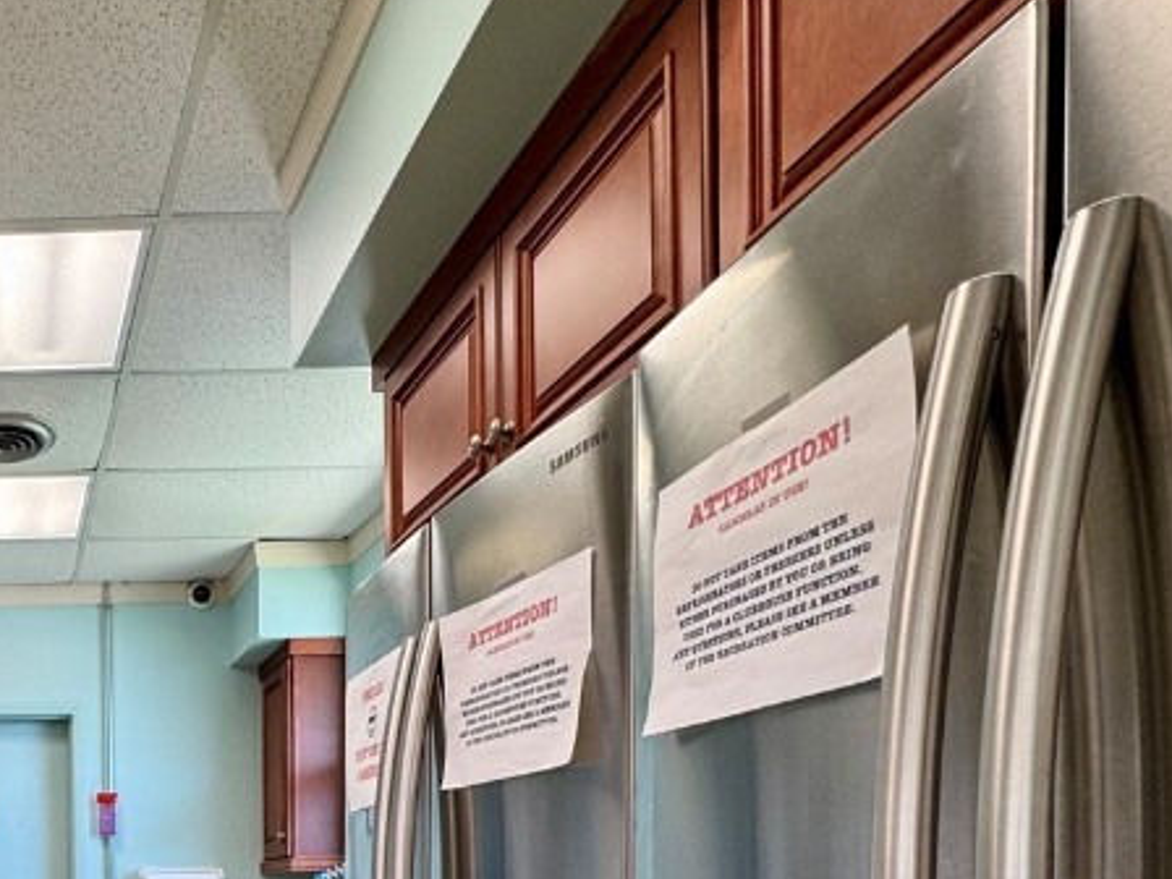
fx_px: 1083
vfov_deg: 38.0
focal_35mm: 32
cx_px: -29
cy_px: 926
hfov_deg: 46.4
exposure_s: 1/60
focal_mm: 2.22
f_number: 2.2
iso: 80
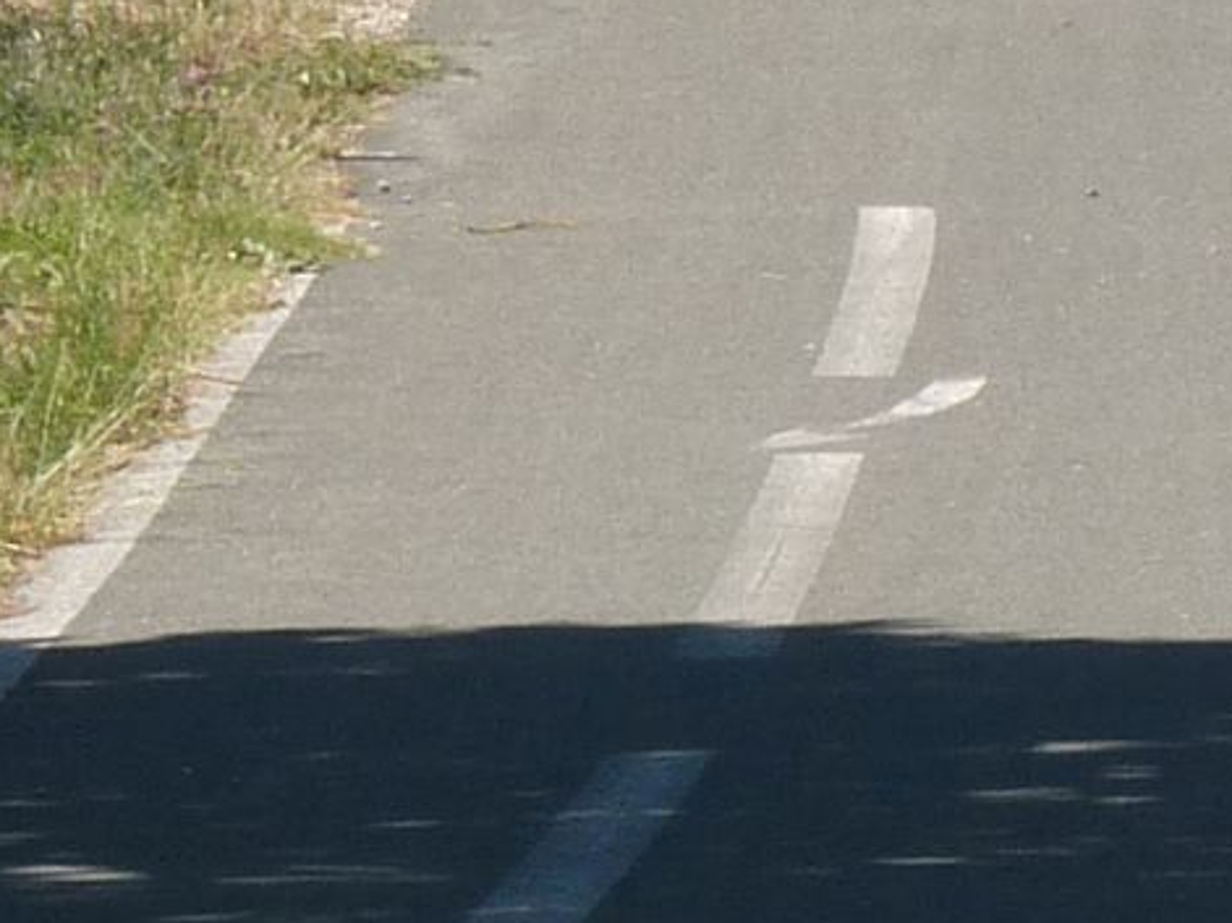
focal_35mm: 554
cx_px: 1206
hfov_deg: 3.6
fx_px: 19712
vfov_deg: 2.7
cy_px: 133
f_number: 5.6
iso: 100
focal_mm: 16.7
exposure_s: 1/320
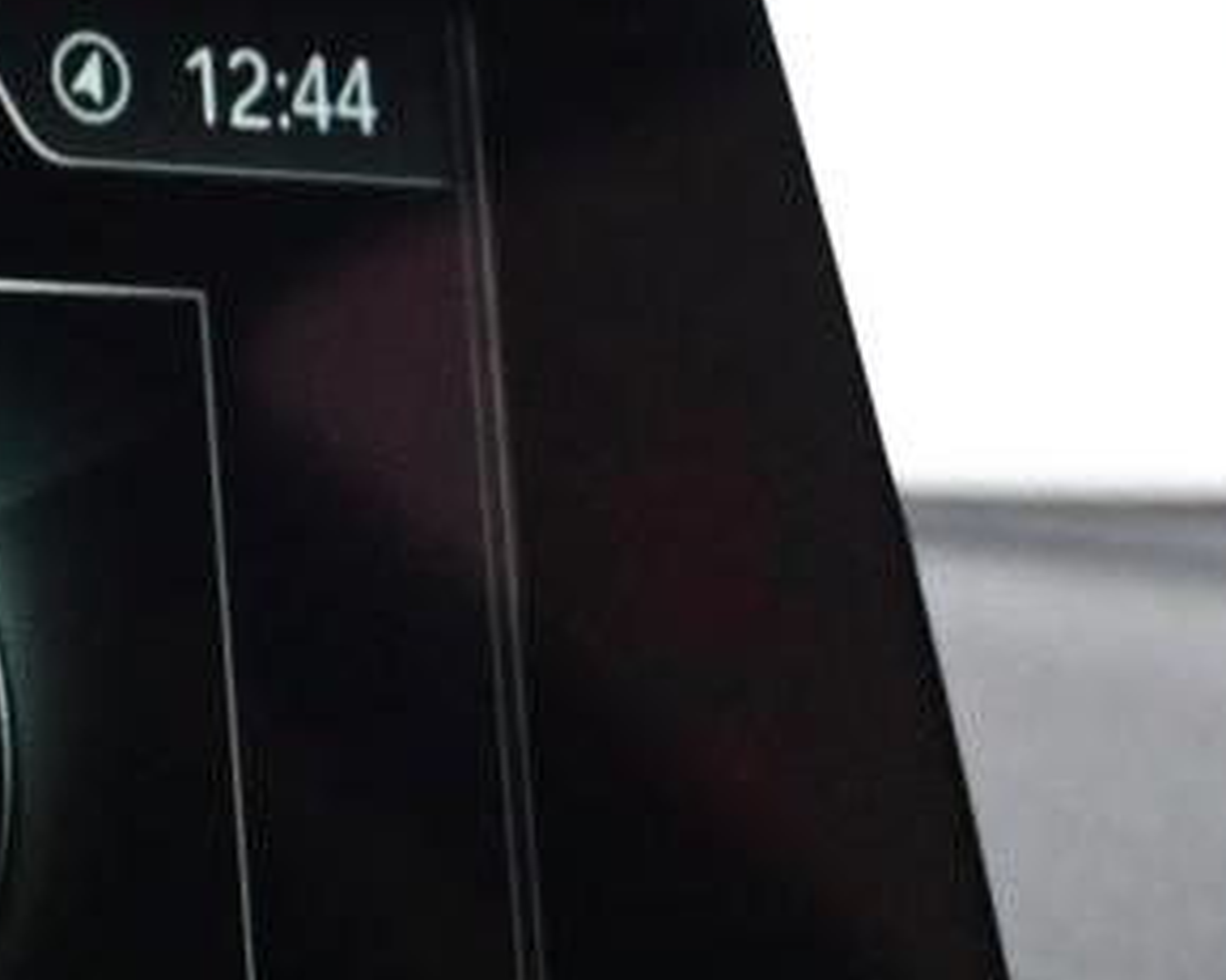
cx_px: -1790
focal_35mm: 182
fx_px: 6588
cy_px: 798
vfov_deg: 8.5
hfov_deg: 9.4
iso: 2800
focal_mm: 23
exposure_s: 1/40
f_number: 4.2
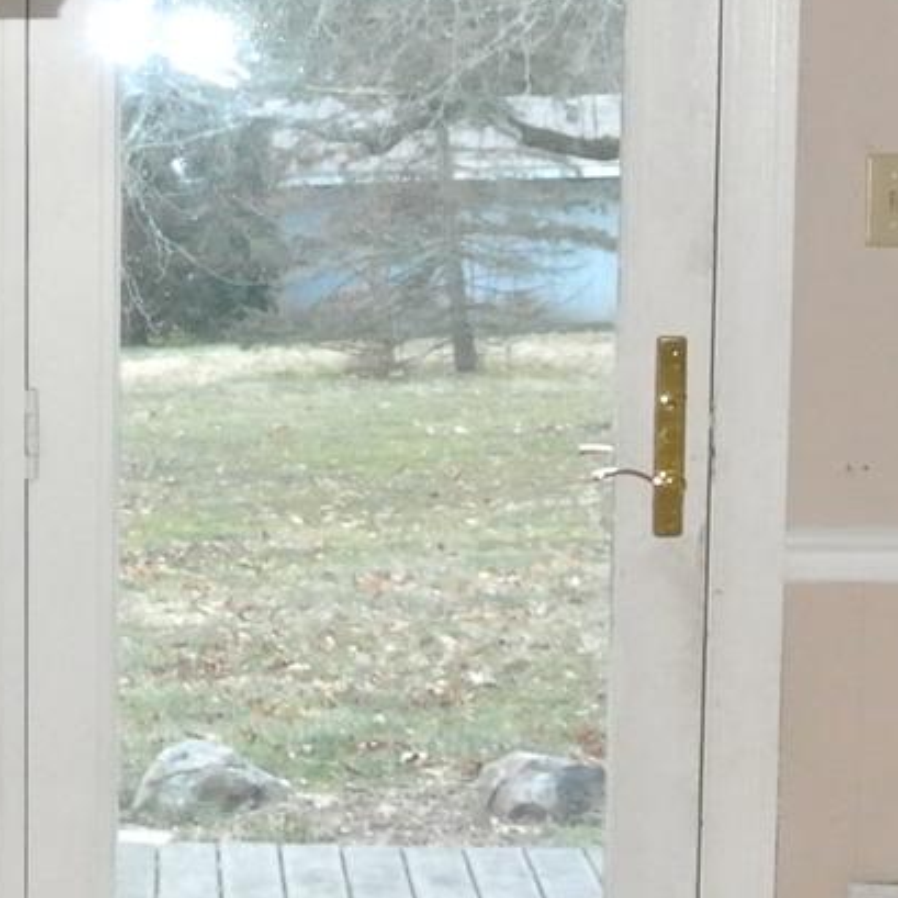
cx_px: 40
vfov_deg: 15.2
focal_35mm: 115
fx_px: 3375
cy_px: 459
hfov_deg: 14.9
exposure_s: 1/60
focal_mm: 10
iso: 800
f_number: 3.5
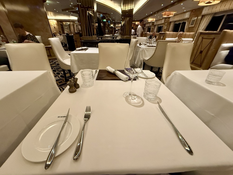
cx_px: 116
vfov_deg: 85.7
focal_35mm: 14
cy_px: 88
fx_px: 94
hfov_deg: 102.1
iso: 640
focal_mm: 2.22
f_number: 2.2
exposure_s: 1/60
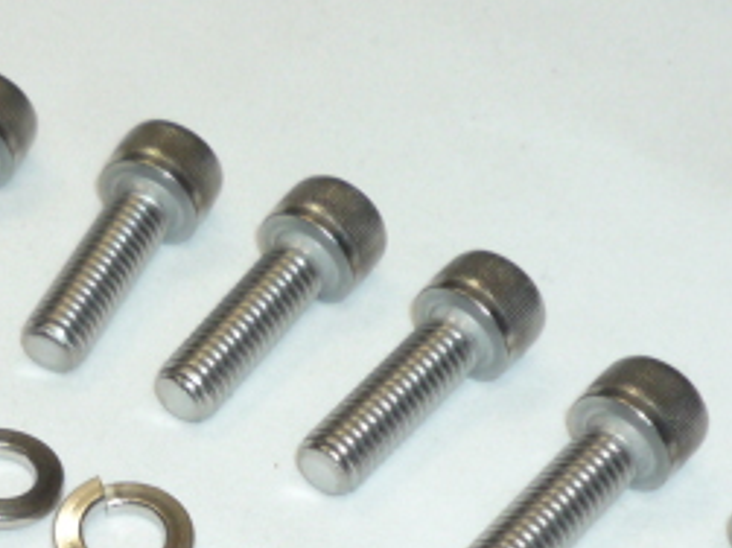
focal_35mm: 120
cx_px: 55
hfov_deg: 16.2
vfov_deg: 12.1
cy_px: 630
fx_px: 2536
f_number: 2.9
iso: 100
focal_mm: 4.7
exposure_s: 1/50
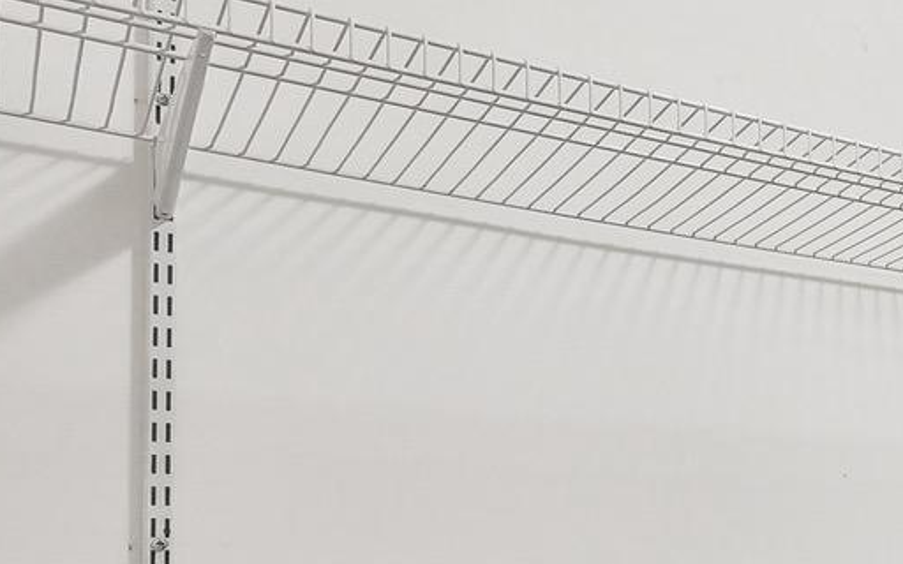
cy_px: 556
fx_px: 1304
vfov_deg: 23.5
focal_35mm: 53
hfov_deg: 26.4
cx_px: 1390
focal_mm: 13
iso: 640
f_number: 7.1
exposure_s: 1/10
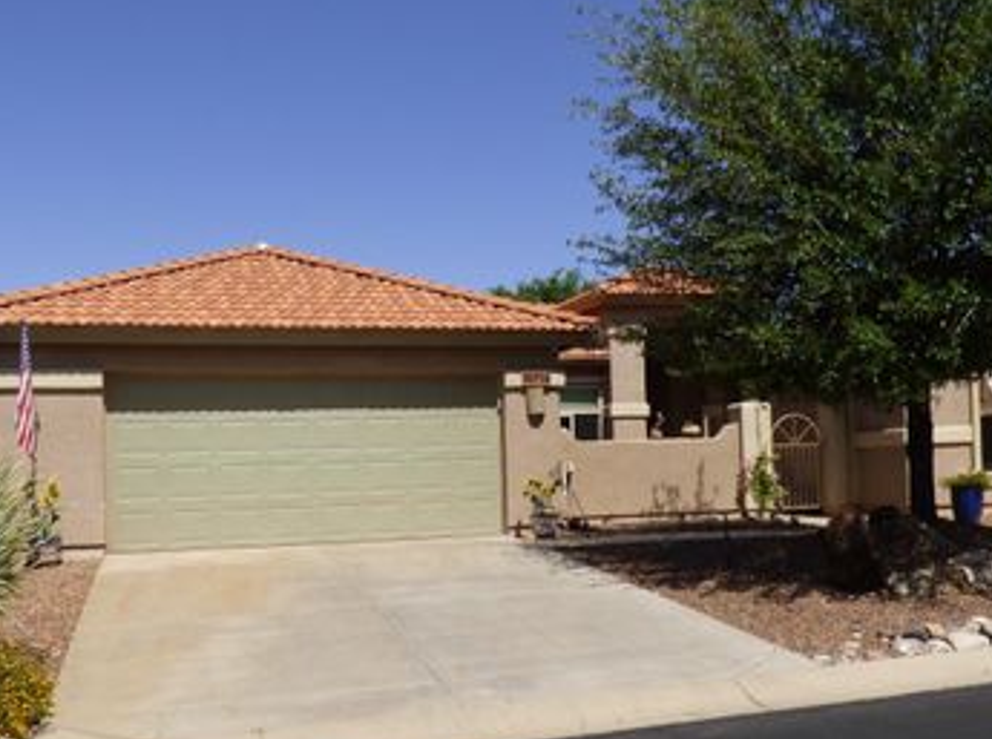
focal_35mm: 29
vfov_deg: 48.0
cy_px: 344
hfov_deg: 61.7
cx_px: 526
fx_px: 829
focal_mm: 3.58
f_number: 3.2
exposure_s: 1/1600
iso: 100
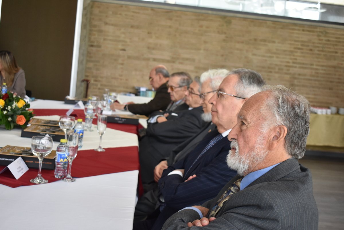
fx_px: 487
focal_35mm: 51
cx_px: 172
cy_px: 115
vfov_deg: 26.5
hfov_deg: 38.9
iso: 800
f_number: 4.8
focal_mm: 34
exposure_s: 1/100
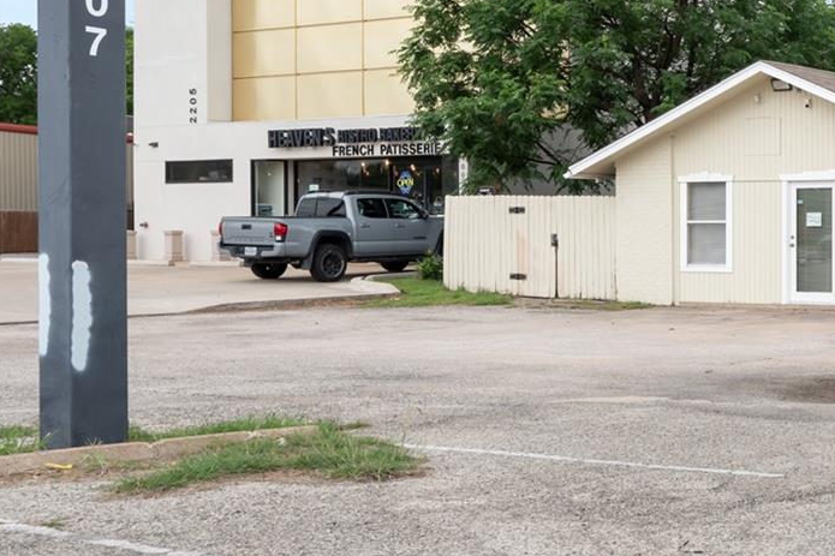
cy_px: 217
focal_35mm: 56
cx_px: 937
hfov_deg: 31.3
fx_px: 1298
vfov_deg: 24.1
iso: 400
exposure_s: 1/160
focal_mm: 19
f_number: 8
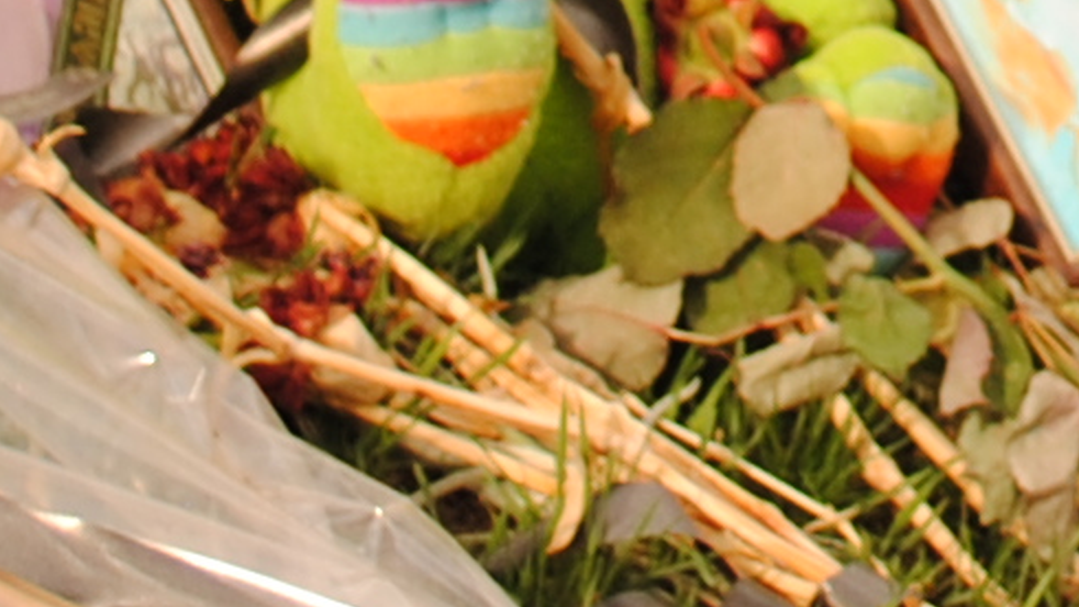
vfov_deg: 4.0
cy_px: -1100
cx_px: 1679
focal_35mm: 298
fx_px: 8525
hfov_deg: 7.1
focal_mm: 24
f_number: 4
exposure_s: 1/500
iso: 100
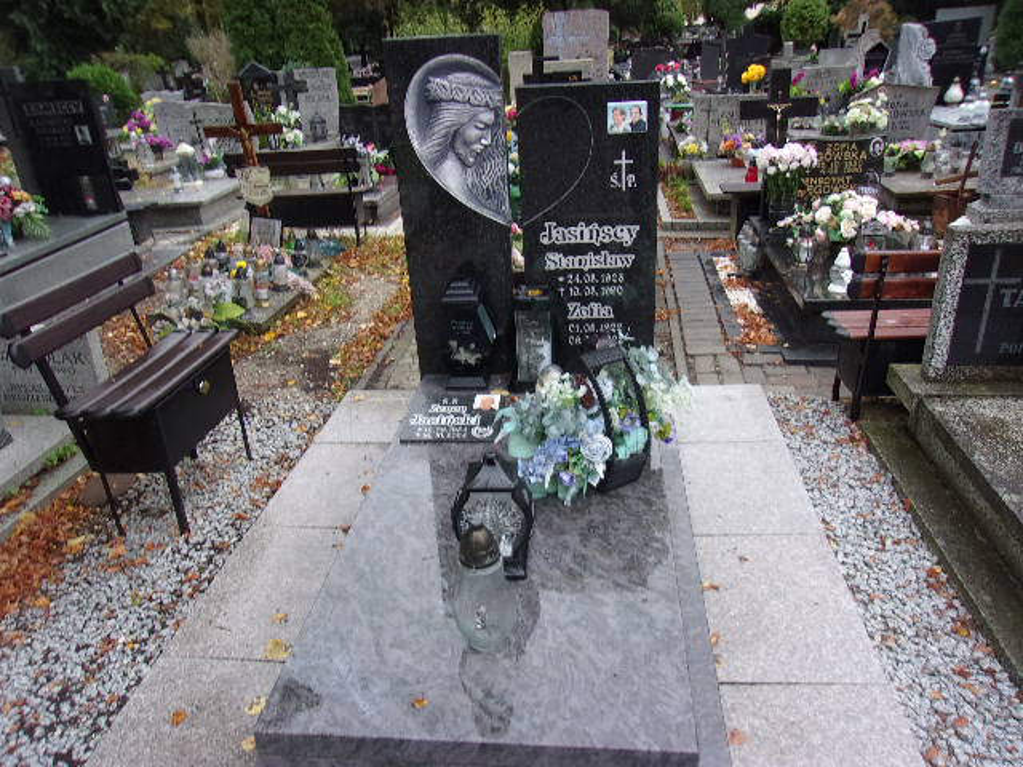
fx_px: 798
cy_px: 384
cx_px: 512
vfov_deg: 51.4
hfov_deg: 65.3
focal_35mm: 27
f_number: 3
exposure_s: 1/34
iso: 135
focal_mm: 4.9
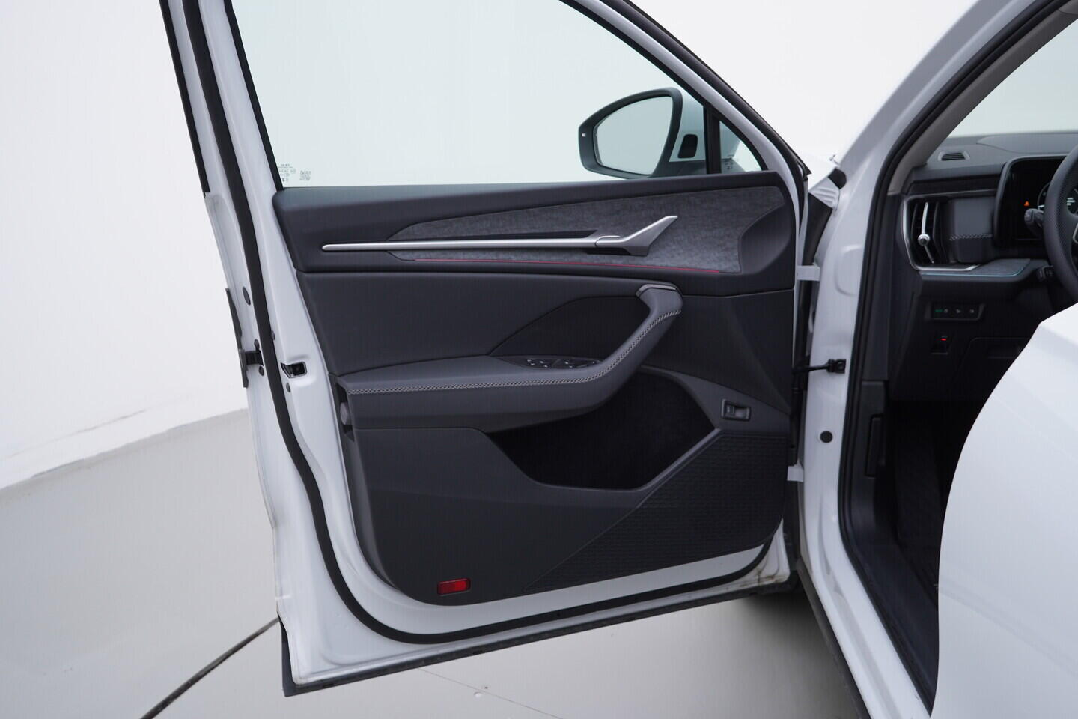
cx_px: 539
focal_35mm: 36
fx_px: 1078
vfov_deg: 36.9
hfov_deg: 53.1
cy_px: 360
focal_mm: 24
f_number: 4
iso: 125
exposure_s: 1/60
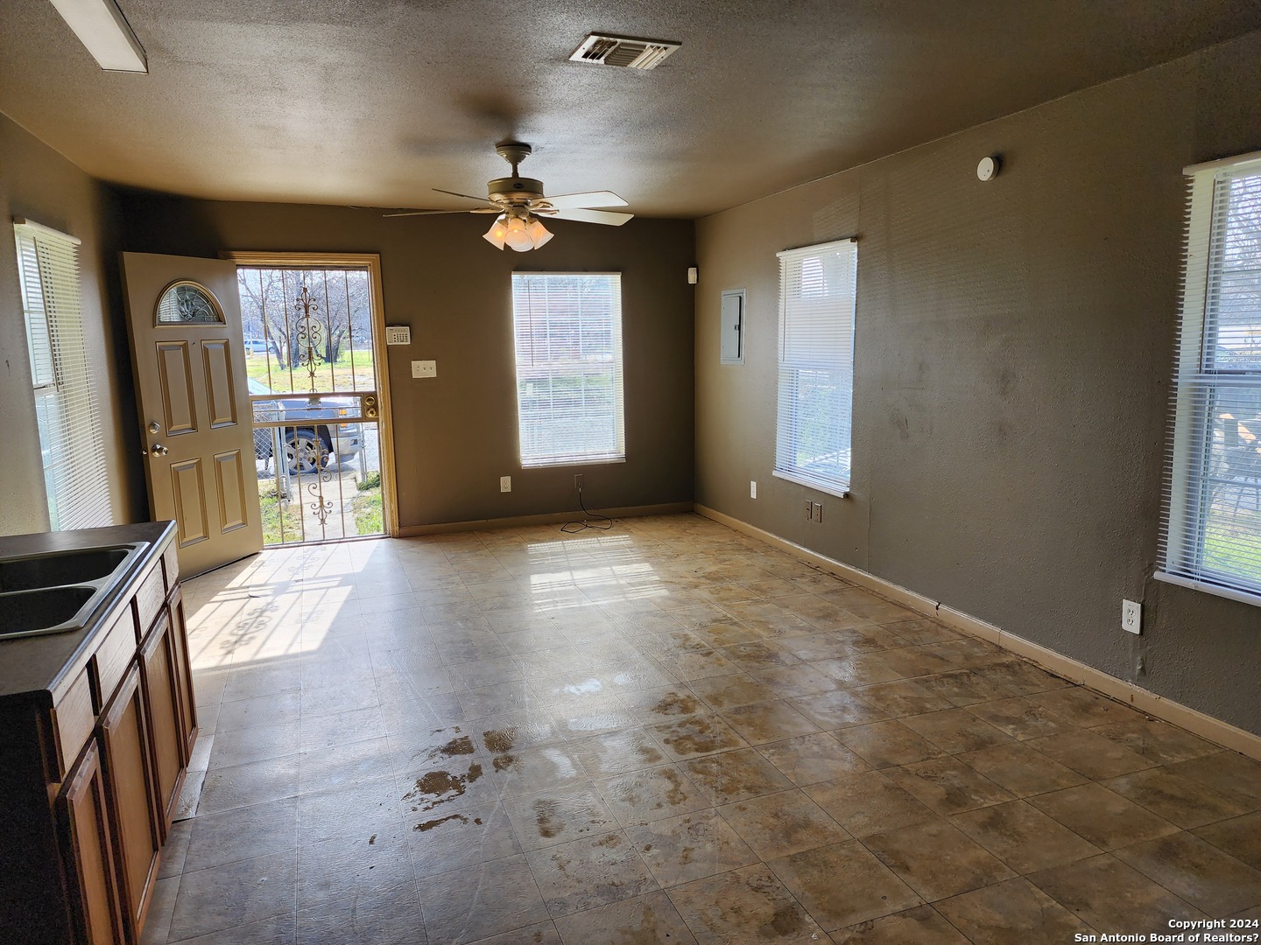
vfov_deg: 58.9
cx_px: 630
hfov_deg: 73.9
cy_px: 472
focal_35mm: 23
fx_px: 838
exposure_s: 1/180
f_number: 1.8
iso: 32
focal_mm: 6.4
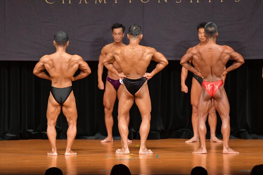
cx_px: 132
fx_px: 1862
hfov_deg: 8.1
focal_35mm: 255
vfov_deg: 5.4
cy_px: 88
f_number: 5.6
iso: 6400
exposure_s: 1/400
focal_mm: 170
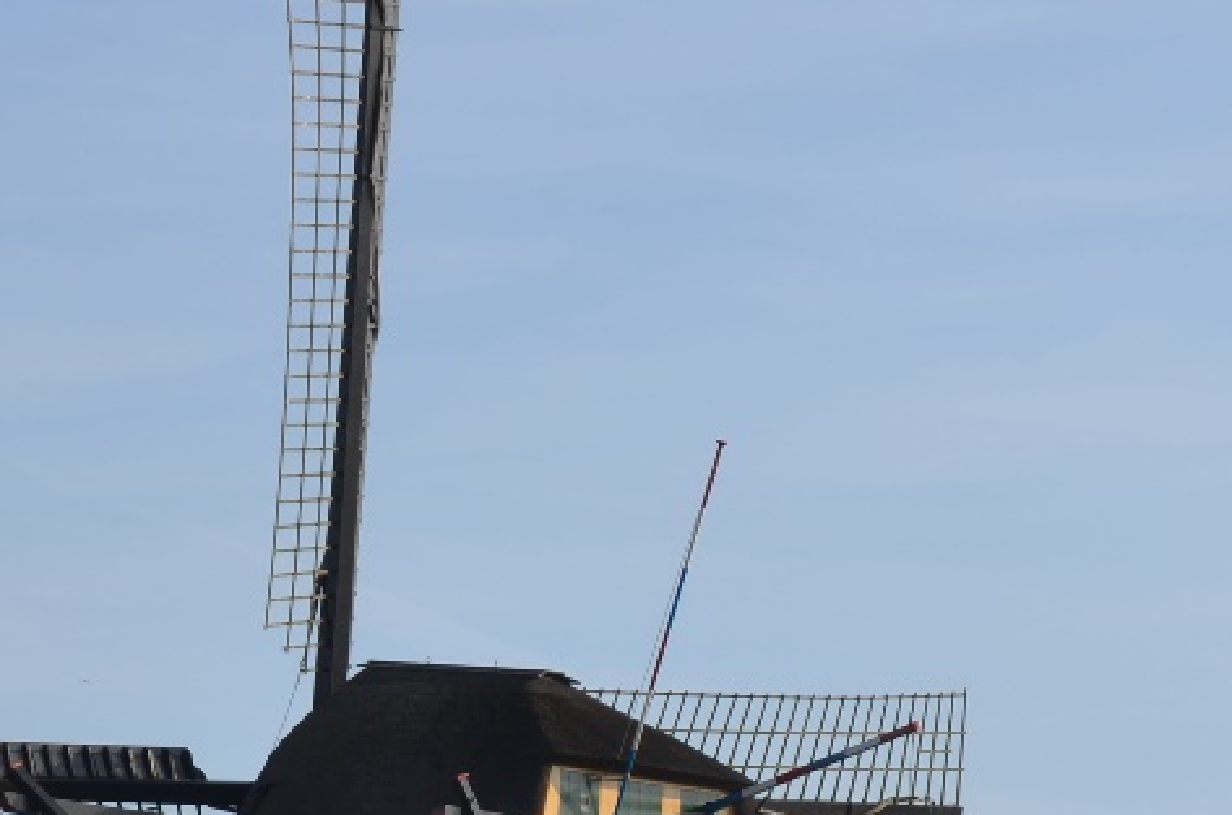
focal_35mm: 178
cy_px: 1074
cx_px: 458
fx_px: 6067
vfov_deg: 7.6
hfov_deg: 11.6
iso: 100
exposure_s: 1/250
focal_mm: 35
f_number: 8
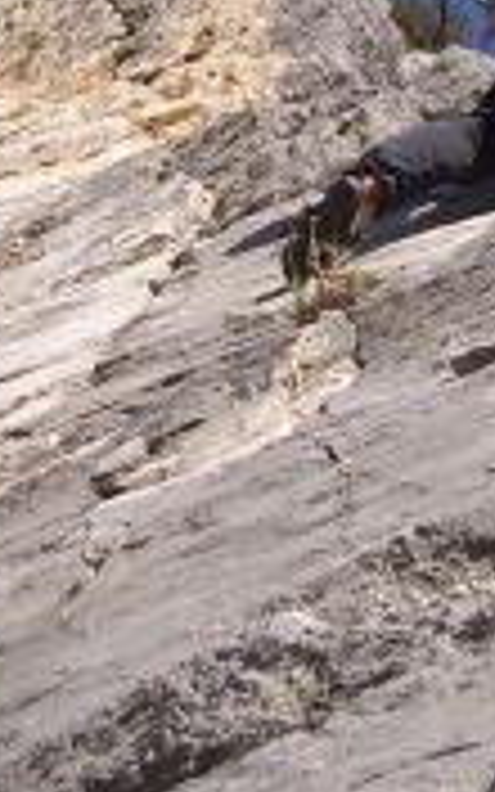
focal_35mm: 135
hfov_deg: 9.7
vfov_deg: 15.3
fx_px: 2914
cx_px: 292
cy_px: 122
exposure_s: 1/400
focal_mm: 5.8
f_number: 4.3
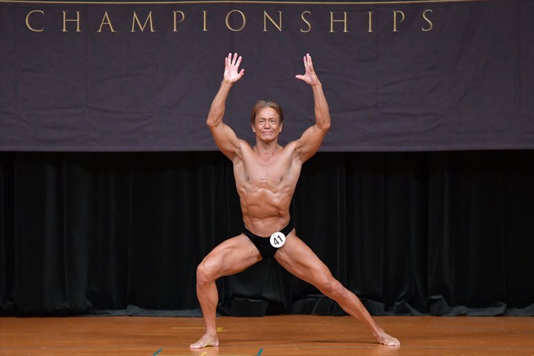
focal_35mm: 270
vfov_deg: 5.1
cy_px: 178
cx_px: 267
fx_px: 4003
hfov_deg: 7.6
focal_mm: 180
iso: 5000
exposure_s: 1/400
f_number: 5.6
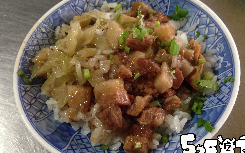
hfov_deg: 50.4
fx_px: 260
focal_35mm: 39
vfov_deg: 32.8
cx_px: 121
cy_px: 79
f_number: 2.4
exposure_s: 1/20
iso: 320
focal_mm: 4.12
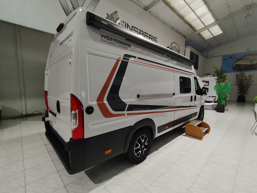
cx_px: 128
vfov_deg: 78.1
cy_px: 96
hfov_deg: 94.5
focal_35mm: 16
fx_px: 119
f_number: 2.2
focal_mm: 1.65
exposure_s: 1/33.3
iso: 210
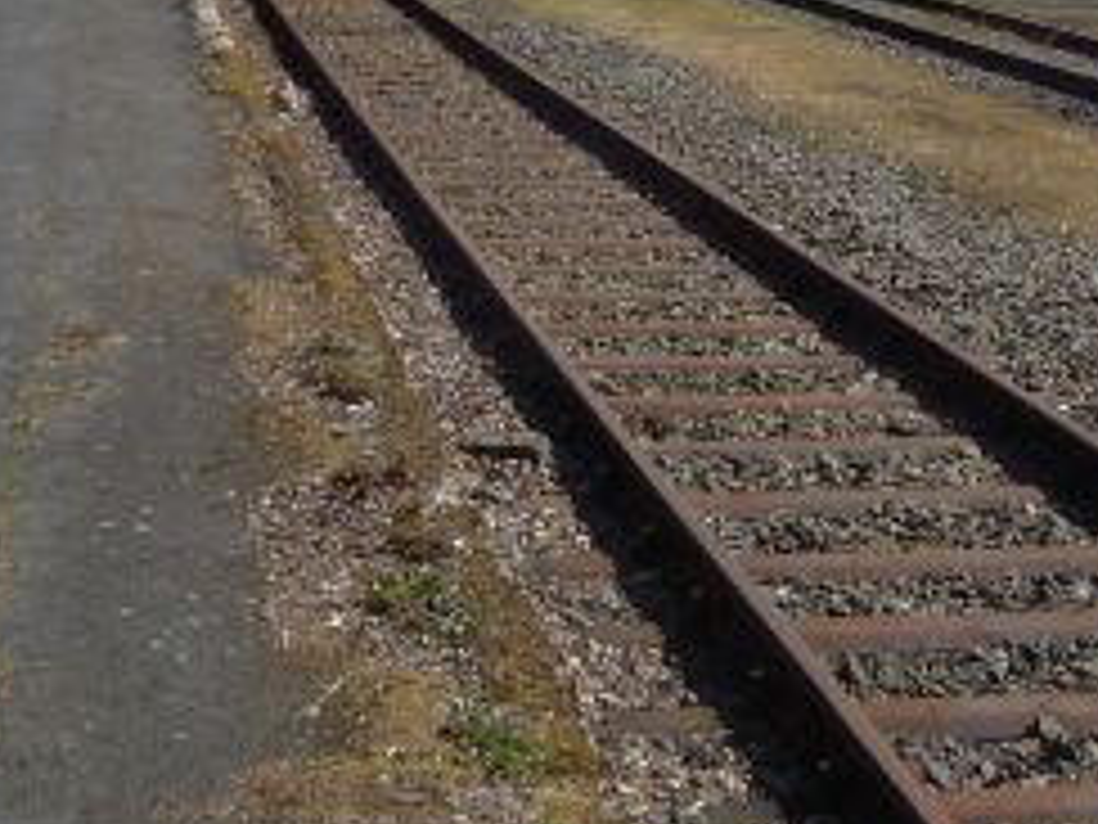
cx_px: 806
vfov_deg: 16.7
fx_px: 2664
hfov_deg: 23.1
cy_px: -194
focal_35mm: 84
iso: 100
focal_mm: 5.2
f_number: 5.6
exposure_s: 1/400
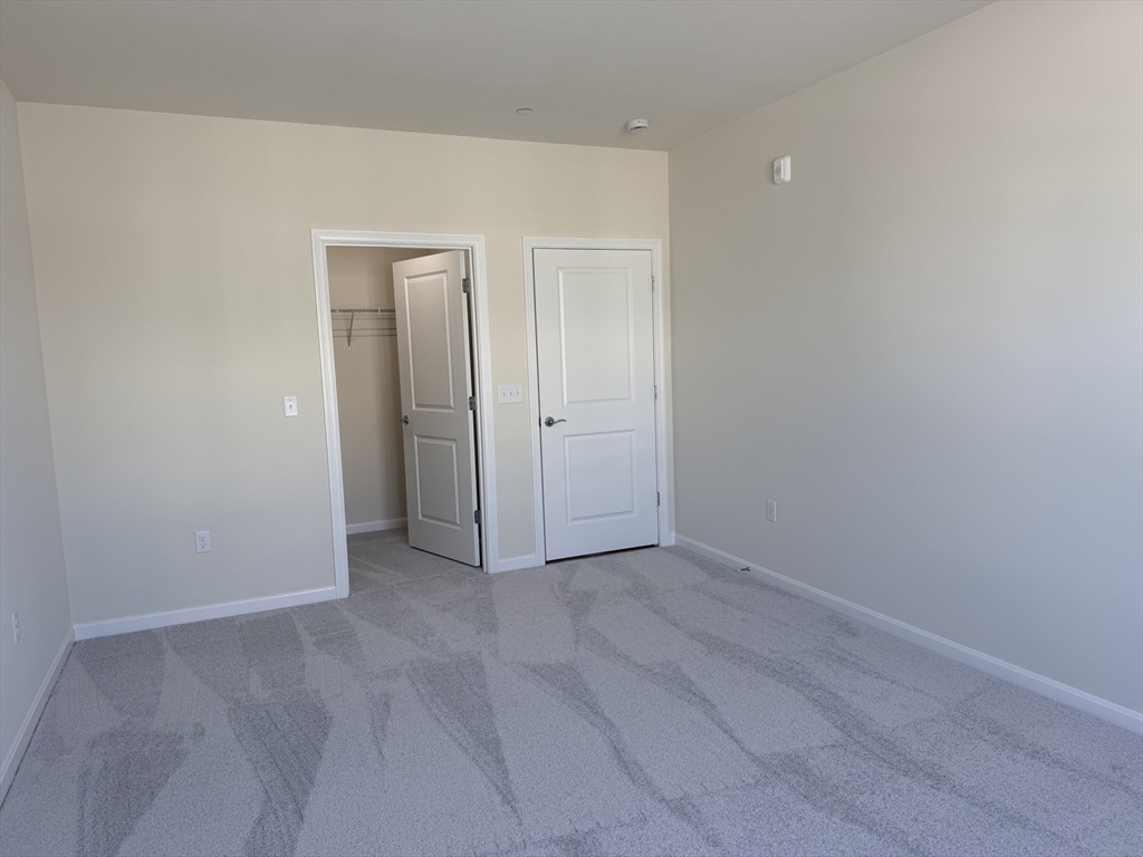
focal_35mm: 24
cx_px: 572
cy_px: 428
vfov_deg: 56.8
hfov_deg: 71.6
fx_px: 792
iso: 64
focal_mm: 6.76
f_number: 1.78
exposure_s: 1/166
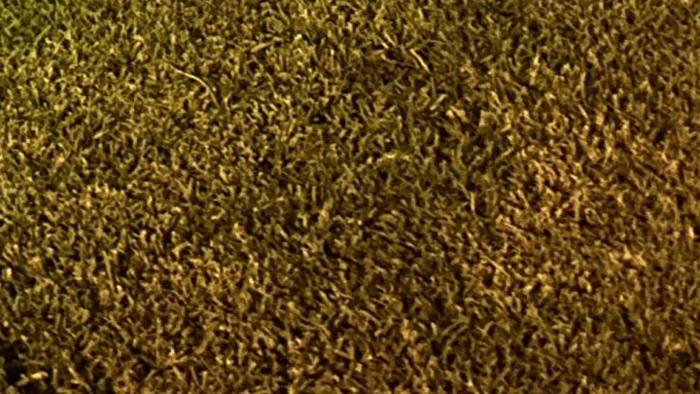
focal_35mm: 118
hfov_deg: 18.0
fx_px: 2190
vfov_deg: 9.4
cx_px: 134
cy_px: -481
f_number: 1.5
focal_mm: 5.7
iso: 1250
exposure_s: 1/5
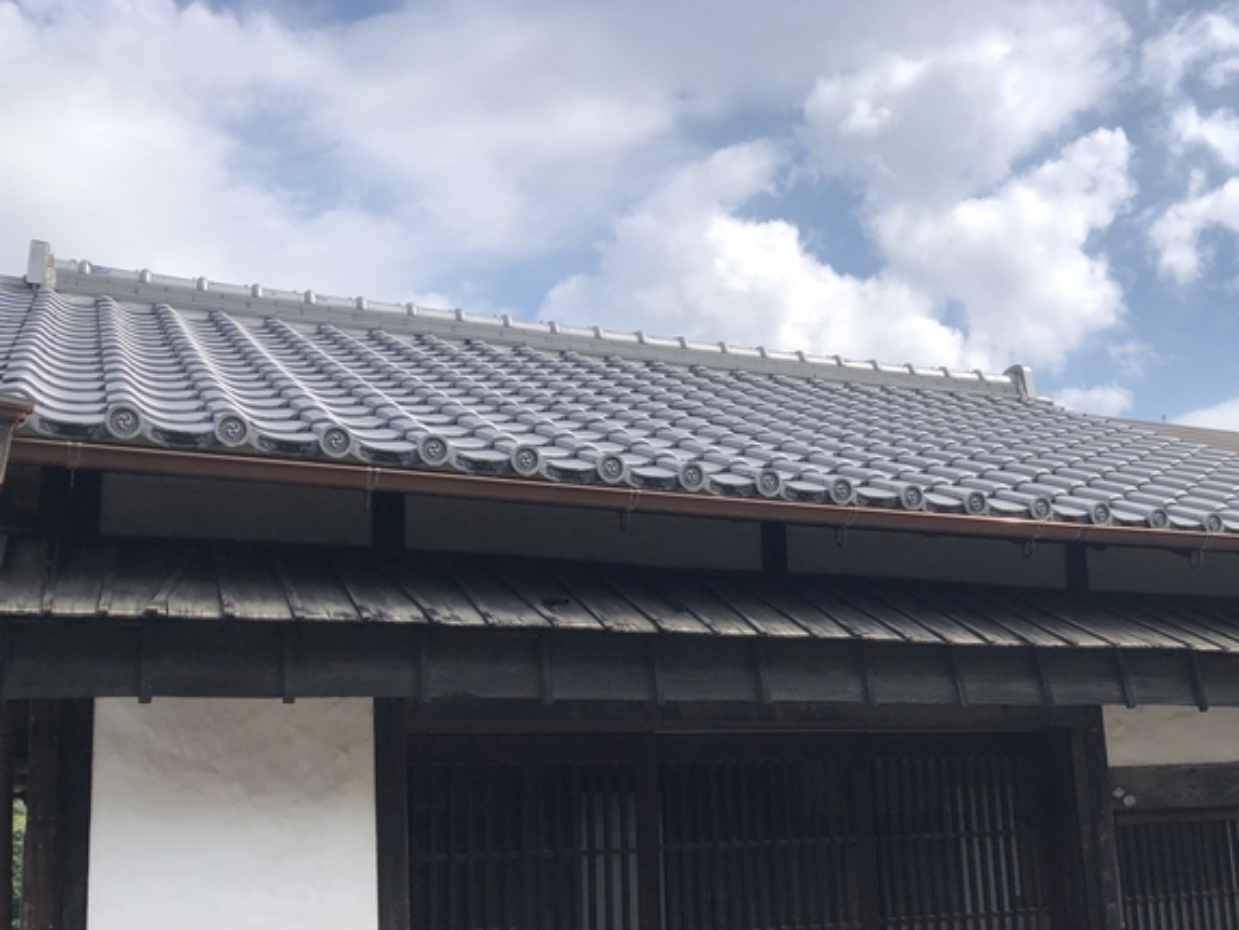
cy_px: 602
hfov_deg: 47.5
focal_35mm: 39
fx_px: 1396
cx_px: 751
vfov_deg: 36.5
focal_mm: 4
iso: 20
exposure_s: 1/1919
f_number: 1.8
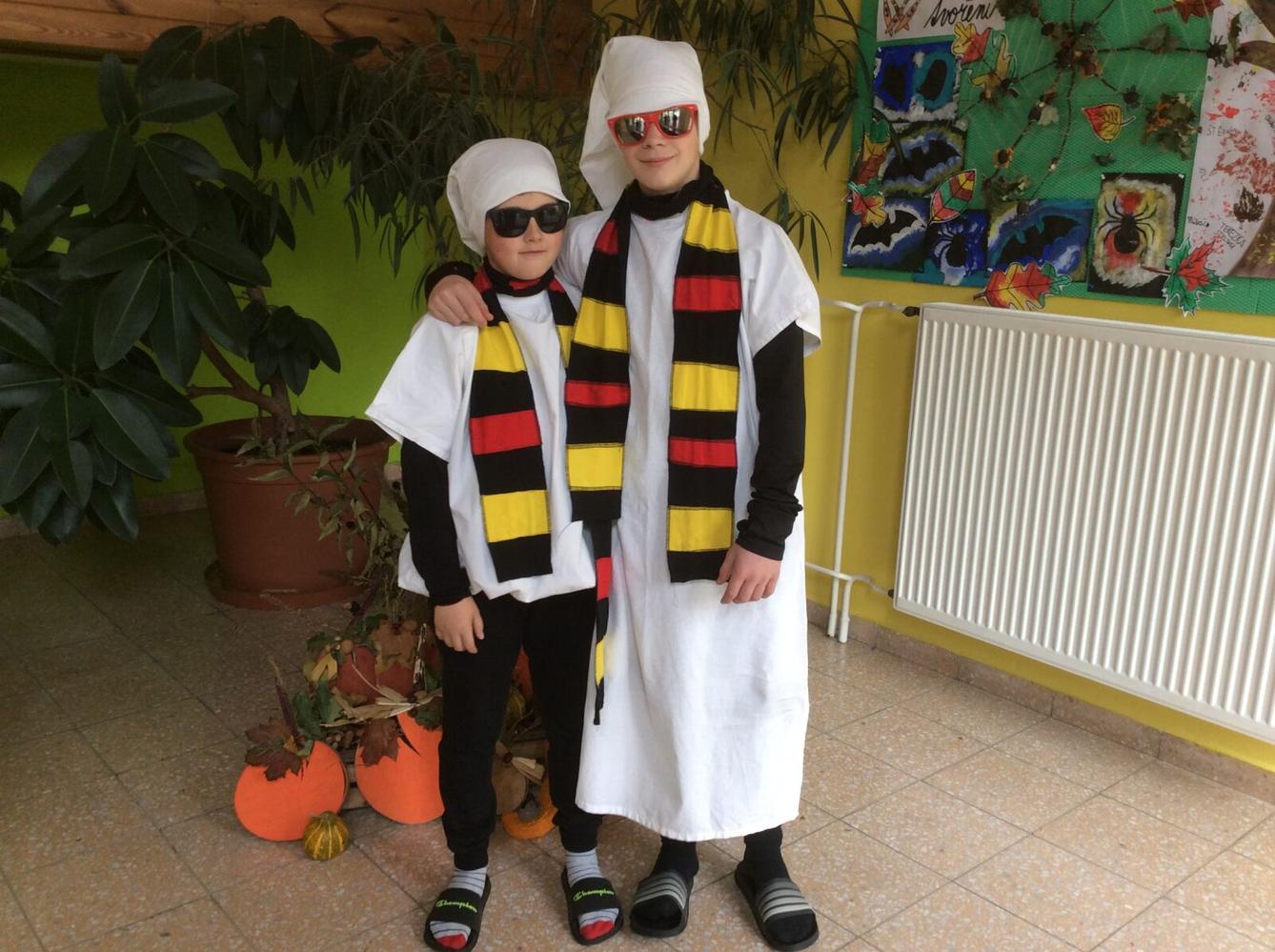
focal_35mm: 32
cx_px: 638
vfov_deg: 44.0
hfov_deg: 56.9
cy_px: 476
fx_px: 1177
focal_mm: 3.3
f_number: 2.4
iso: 50
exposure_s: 1/25
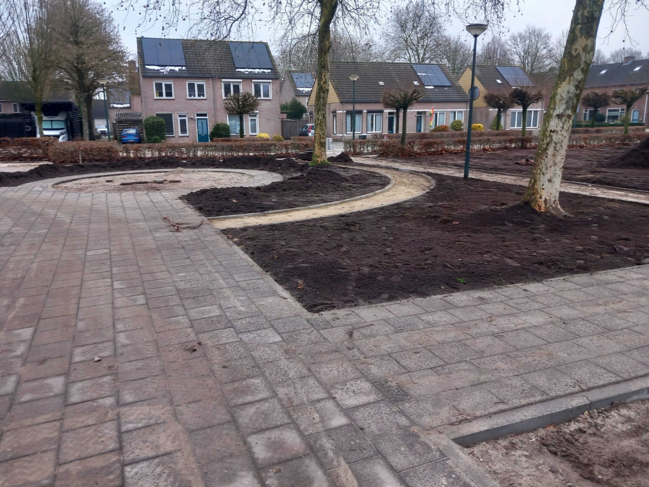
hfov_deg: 65.3
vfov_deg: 51.4
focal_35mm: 27
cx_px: 324
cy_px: 244
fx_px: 506
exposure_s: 1/50
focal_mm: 4
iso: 25
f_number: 1.8
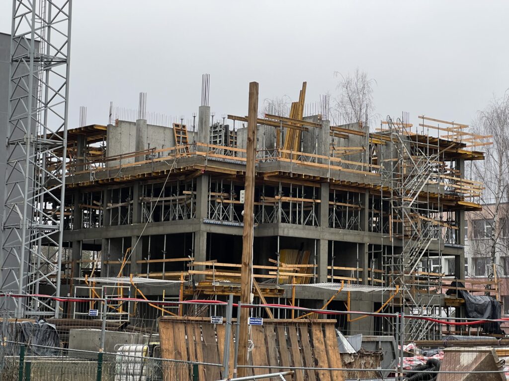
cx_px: 254
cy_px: 190
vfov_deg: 19.1
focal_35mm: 77
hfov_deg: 25.3
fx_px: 1132
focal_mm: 9
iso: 32
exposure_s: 1/101
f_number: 2.8
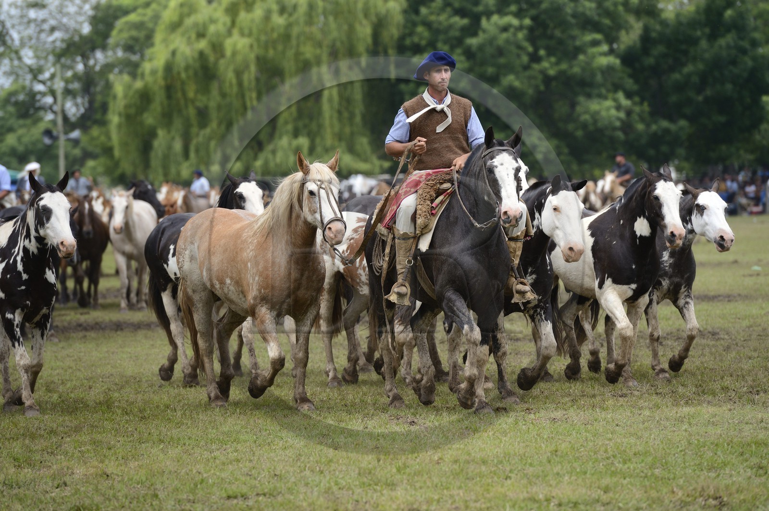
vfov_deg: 6.9
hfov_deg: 10.3
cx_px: 384
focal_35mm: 200
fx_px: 4269
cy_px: 256
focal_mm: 200
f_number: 5
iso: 400
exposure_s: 1/640
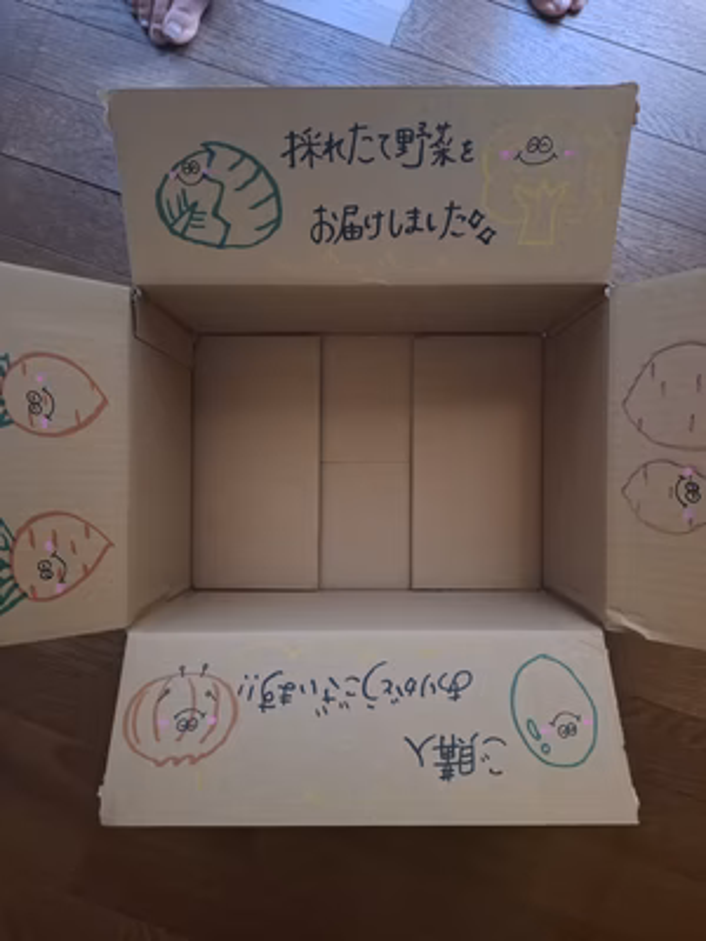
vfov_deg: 73.9
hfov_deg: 58.9
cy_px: 470
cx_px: 353
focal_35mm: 23
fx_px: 625
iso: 640
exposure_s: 1/25
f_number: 1.8
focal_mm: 5.54
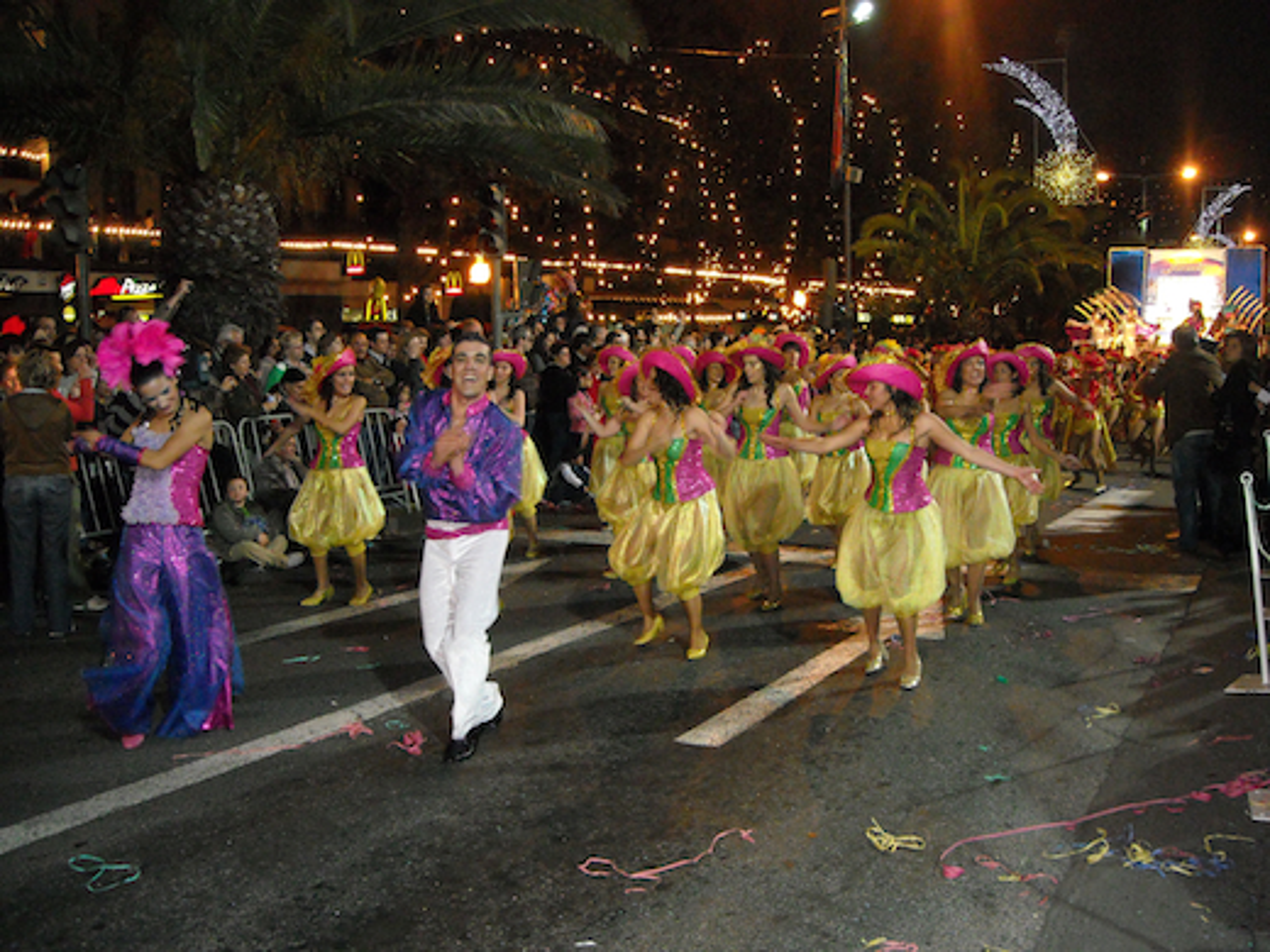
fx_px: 1284
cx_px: 635
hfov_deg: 52.6
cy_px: 476
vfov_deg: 40.7
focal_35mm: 35
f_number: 2.8
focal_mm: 5.7
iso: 541
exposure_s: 1/60
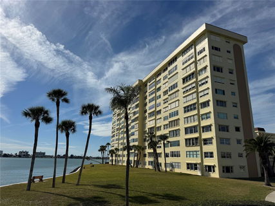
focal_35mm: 24
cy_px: 103
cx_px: 138
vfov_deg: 56.8
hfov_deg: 71.6
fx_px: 191
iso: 80
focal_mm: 6.76
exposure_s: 1/12346
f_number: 1.78
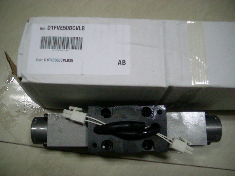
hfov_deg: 49.0
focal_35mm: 38
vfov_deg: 37.7
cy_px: 88
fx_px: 258
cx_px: 118
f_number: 3
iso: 200
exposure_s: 1/10
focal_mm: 6.3
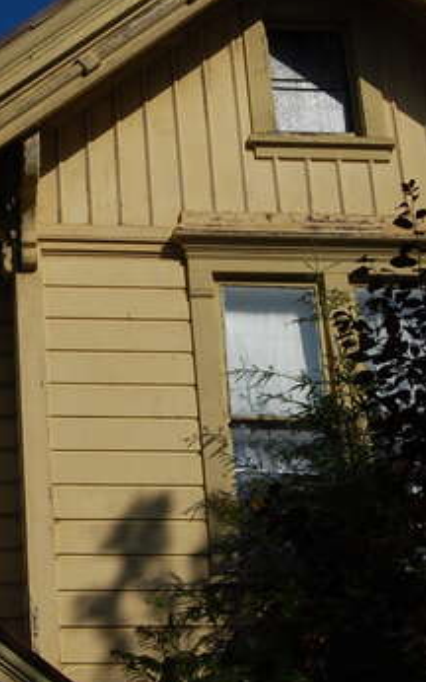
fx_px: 2231
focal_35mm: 120
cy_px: 258
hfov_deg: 10.9
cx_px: 61
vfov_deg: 17.4
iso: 200
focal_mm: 34
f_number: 16
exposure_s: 1/320
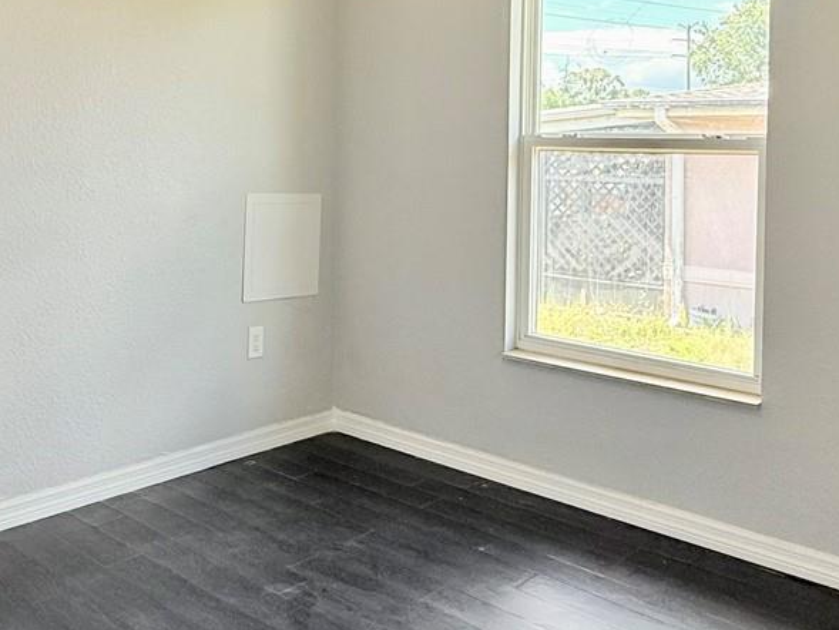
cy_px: 155
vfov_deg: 36.8
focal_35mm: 38
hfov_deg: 48.4
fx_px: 921
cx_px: 308
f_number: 2.2
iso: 100
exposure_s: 1/120
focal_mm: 2.22
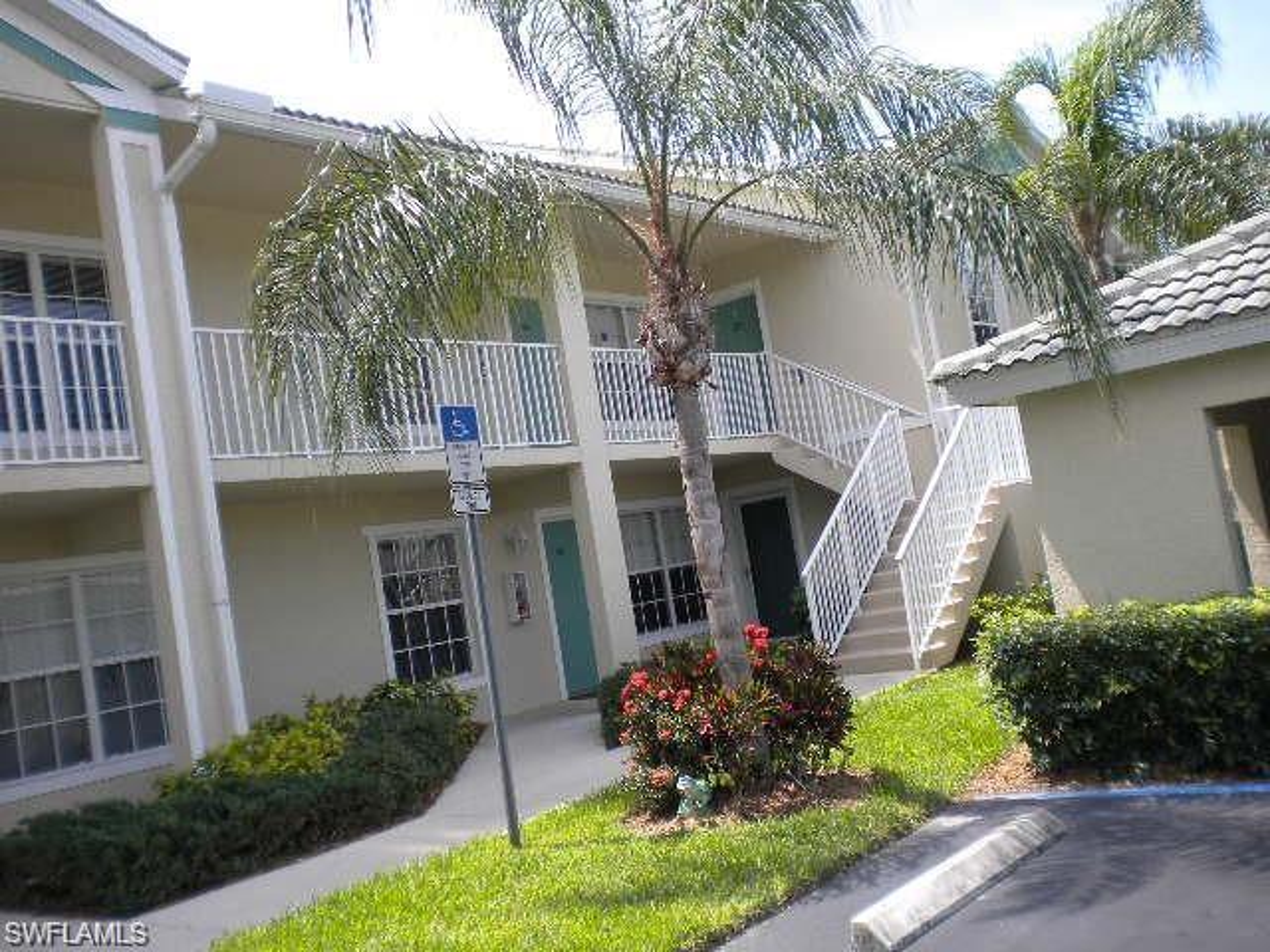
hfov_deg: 52.6
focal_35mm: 35
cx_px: 635
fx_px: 1284
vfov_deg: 40.7
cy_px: 476
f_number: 4.6
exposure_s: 1/280
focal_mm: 6.3
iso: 80
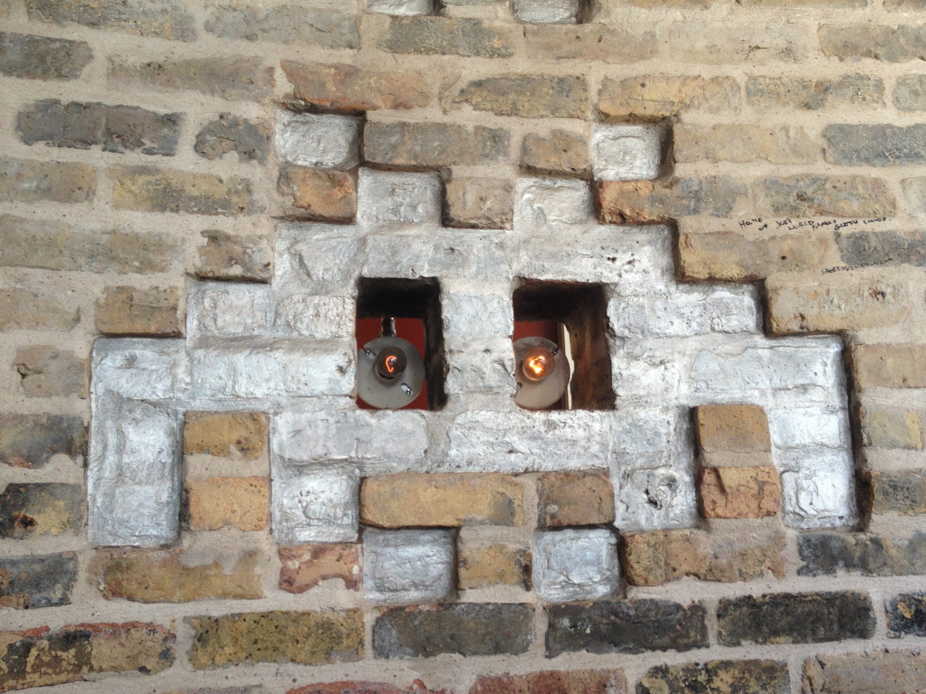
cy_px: 347
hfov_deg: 52.6
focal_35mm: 35
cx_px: 463
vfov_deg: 40.7
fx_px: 936
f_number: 2.4
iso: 80
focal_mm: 4.28
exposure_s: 1/120
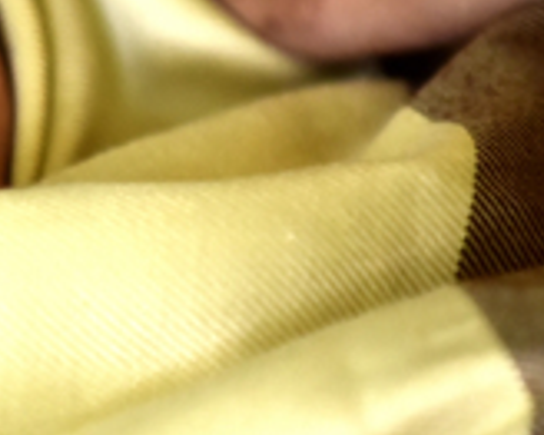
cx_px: -156
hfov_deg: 3.3
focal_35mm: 588
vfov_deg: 2.6
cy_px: 153
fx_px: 9461
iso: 1000
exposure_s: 1/200
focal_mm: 200
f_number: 3.2
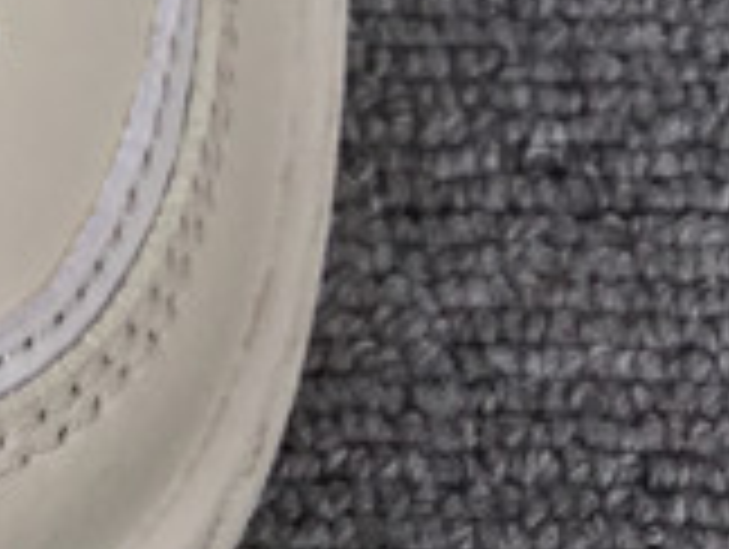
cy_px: -353
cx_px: -1084
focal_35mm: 172
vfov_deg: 8.4
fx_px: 3628
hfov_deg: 9.9
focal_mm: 3.3
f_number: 2.4
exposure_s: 1/170
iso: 25
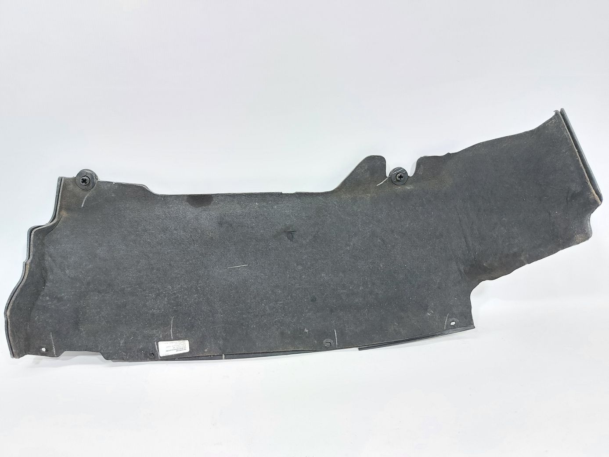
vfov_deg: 56.8
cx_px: 304
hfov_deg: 71.6
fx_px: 422
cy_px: 228
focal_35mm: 24
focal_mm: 5.23
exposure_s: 1/50
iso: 160
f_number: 1.8
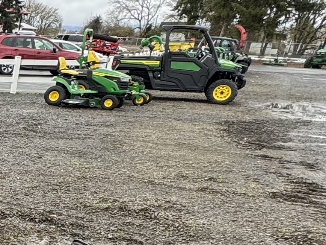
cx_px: -211
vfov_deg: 21.5
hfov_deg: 22.2
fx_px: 612
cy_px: 262
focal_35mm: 65
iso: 40
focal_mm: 2.22
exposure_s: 1/99
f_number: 2.2
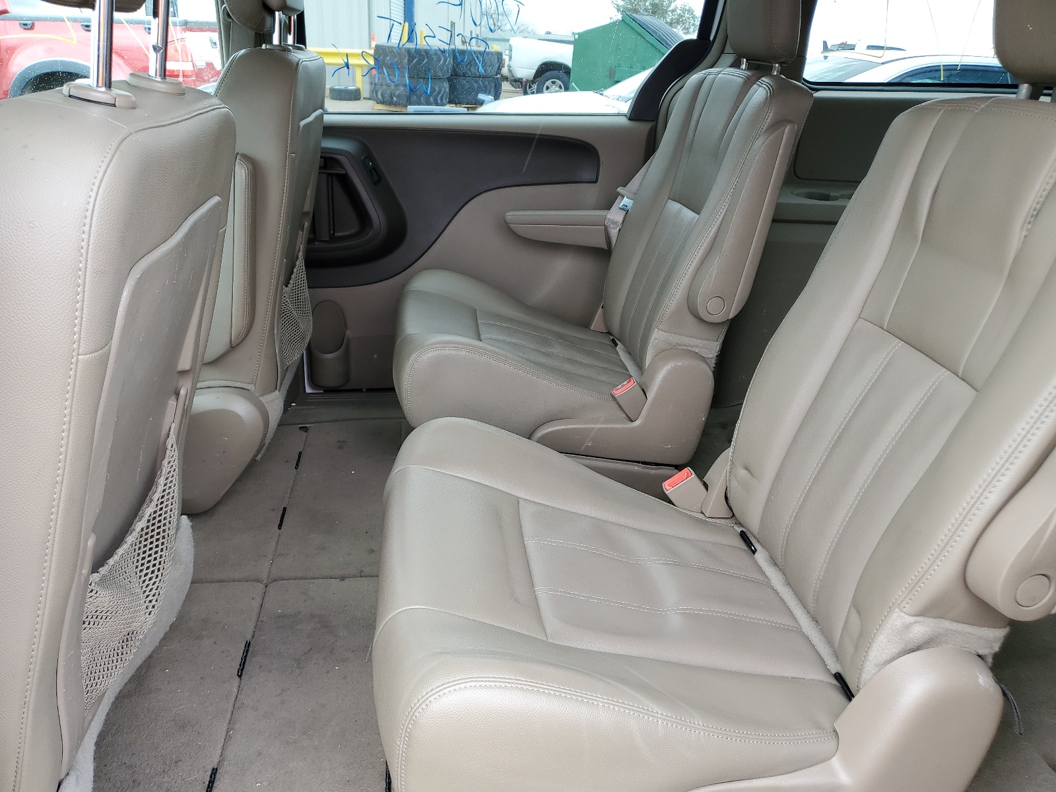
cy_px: 396
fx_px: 793
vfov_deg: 53.1
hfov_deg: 67.3
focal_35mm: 26
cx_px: 528
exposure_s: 1/137
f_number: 1.5
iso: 50
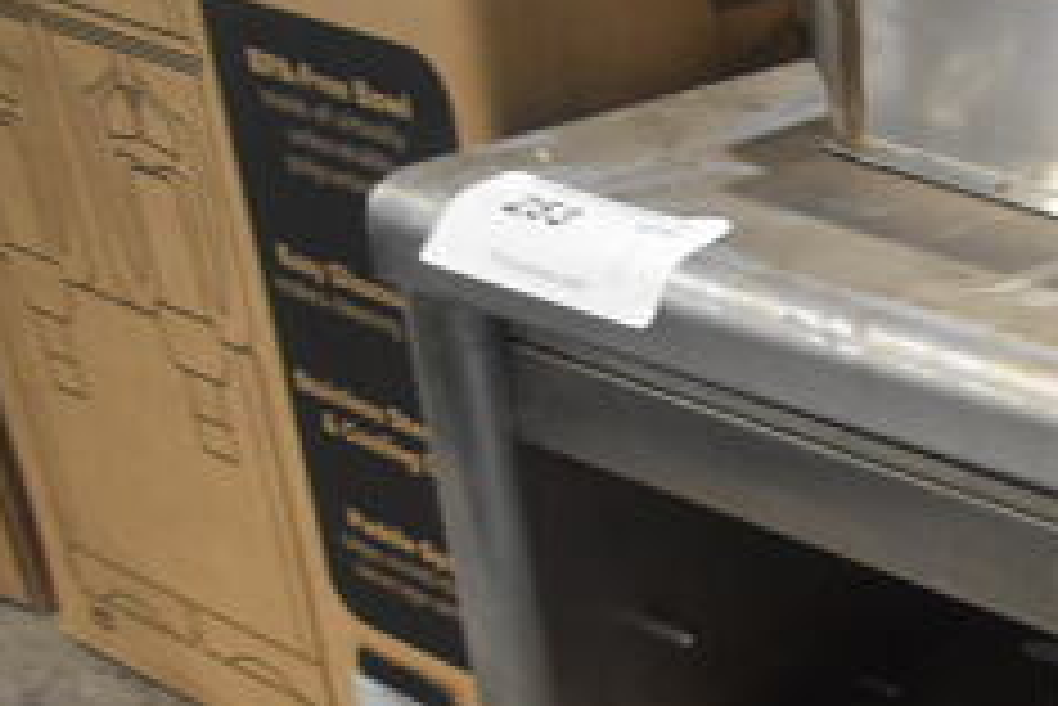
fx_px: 2058
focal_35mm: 70
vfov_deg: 18.8
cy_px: 755
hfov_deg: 25.1
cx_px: 1360
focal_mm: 18
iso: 2500
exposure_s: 1/125
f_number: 3.5
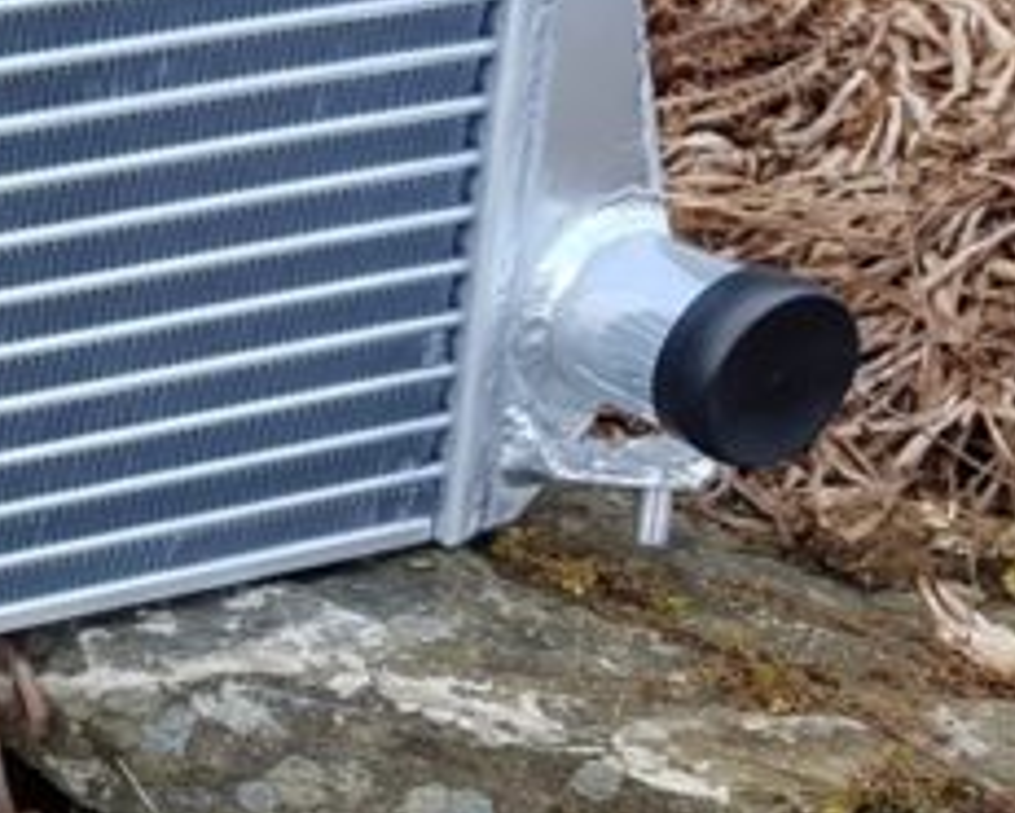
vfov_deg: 17.4
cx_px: -633
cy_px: 523
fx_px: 2645
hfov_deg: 18.5
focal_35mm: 88
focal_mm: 4.2
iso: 40
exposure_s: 1/184
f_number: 1.7
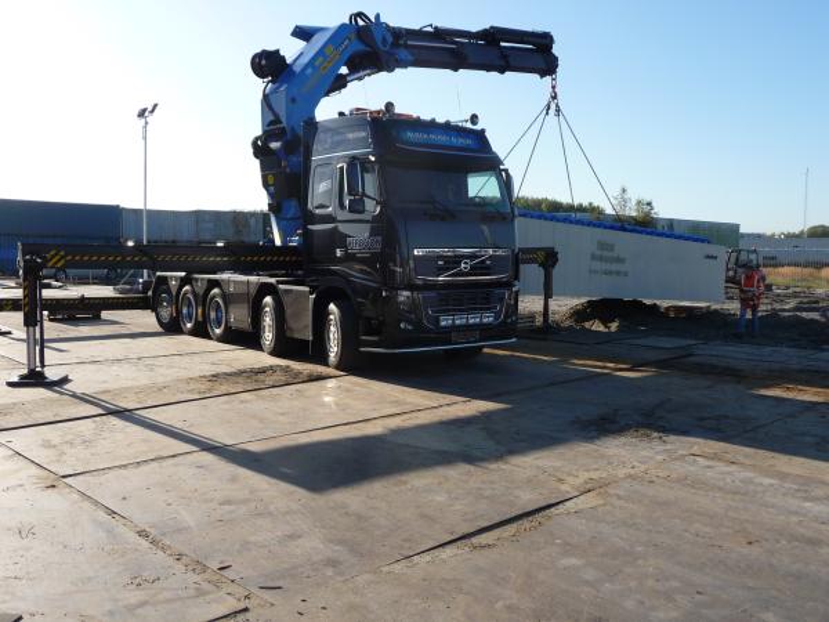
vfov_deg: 44.2
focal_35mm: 32
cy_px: 311
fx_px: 766
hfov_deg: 56.8
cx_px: 414
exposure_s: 1/640
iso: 100
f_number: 3.5
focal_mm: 5.3
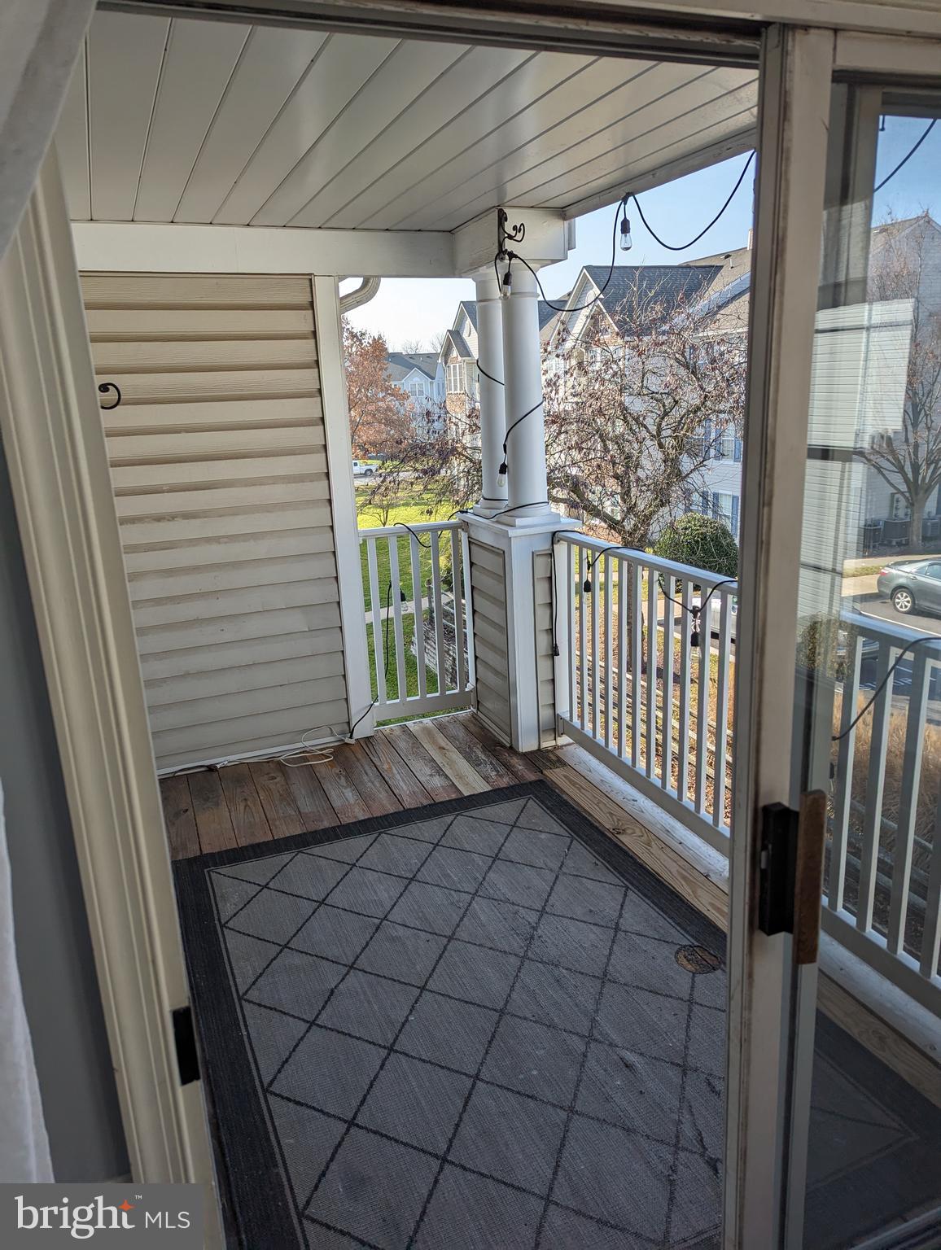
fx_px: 868
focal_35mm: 24
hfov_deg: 56.9
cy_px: 625
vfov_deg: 71.5
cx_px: 470
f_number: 1.85
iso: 38
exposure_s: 1/967
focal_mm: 6.81
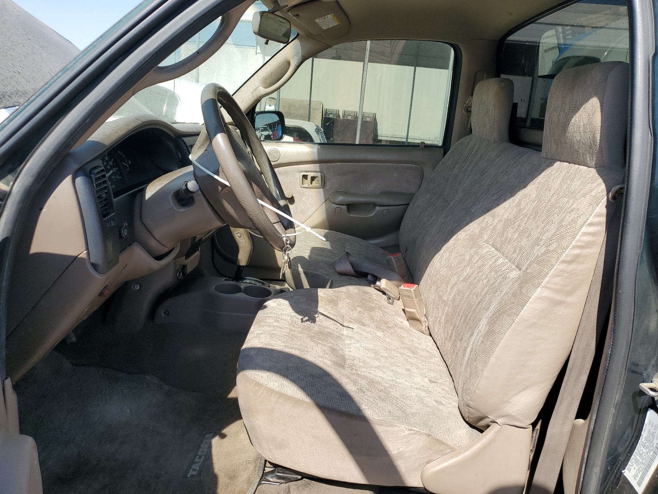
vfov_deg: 53.1
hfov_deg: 67.3
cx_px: 329
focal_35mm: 26
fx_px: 494
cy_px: 247
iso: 50
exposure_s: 1/1429
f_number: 1.5
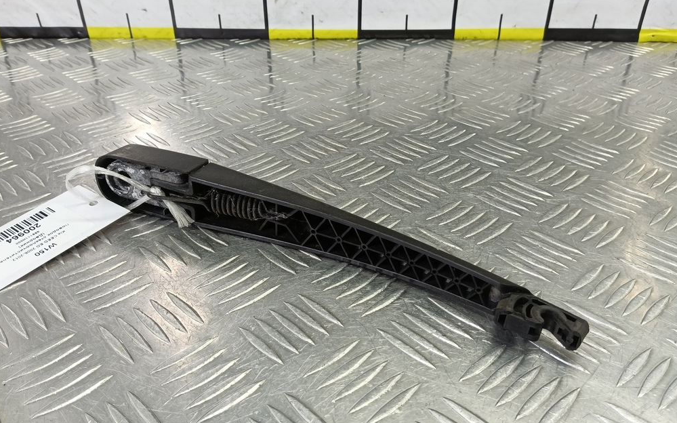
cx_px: 333
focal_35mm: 25
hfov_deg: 72.6
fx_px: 461
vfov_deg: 49.2
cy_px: 224
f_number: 1.6
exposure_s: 1/50
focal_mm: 4.11
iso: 138
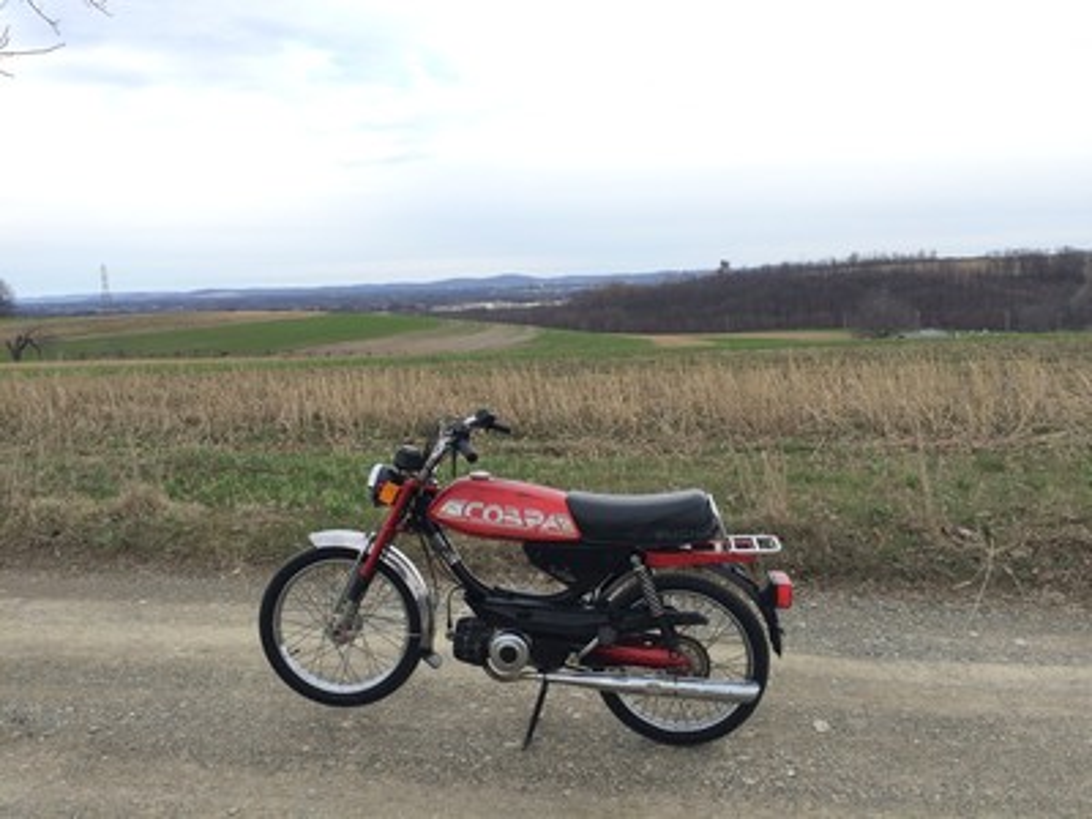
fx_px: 915
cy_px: 410
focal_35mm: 29
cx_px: 546
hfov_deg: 61.7
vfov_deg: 48.2
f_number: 2.2
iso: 32
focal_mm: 4.15
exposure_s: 1/402
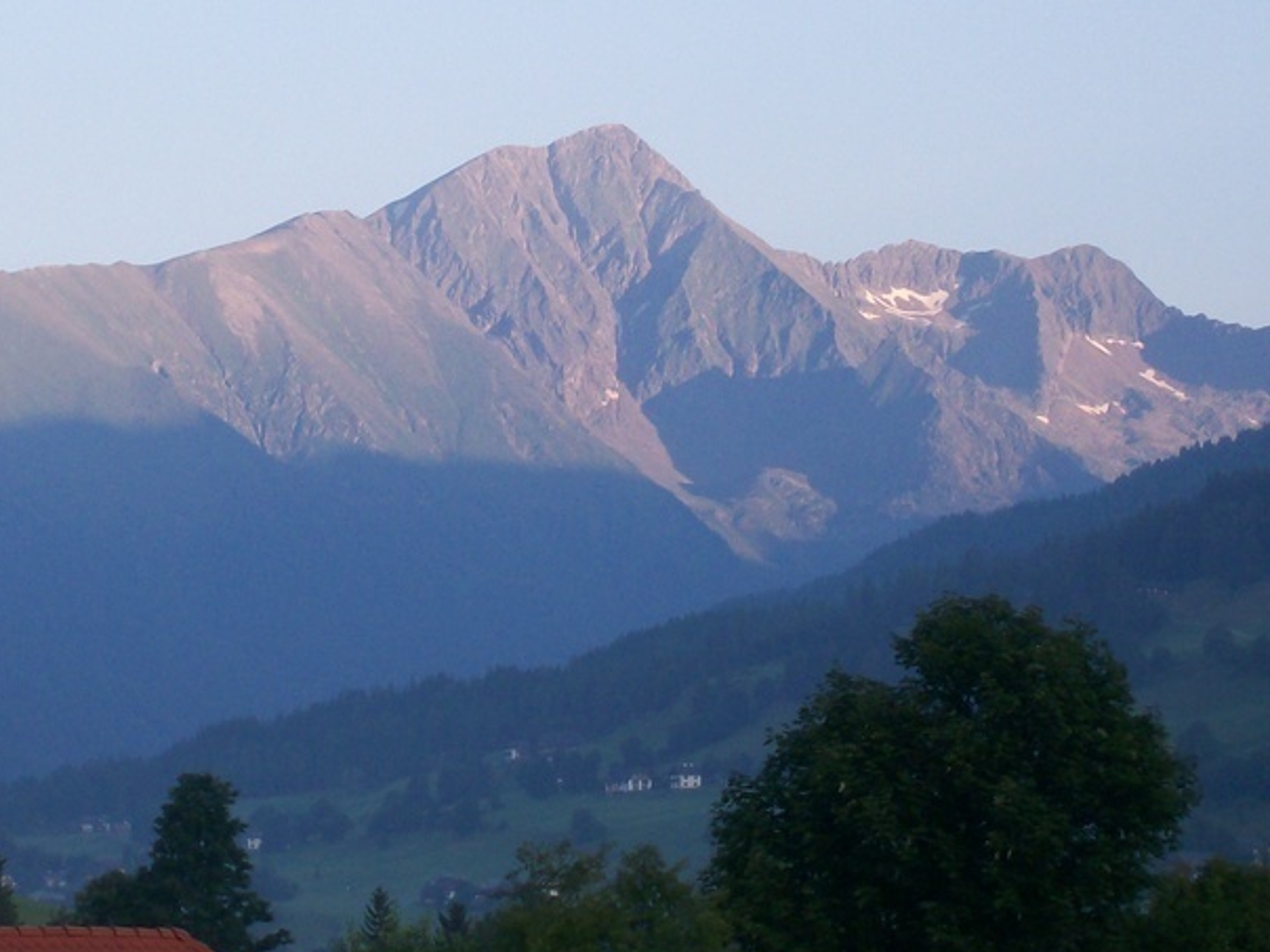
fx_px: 6714
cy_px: 168
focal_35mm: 183
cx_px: 526
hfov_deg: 10.8
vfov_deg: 8.1
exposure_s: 1/125
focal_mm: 18
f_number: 4.8
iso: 86
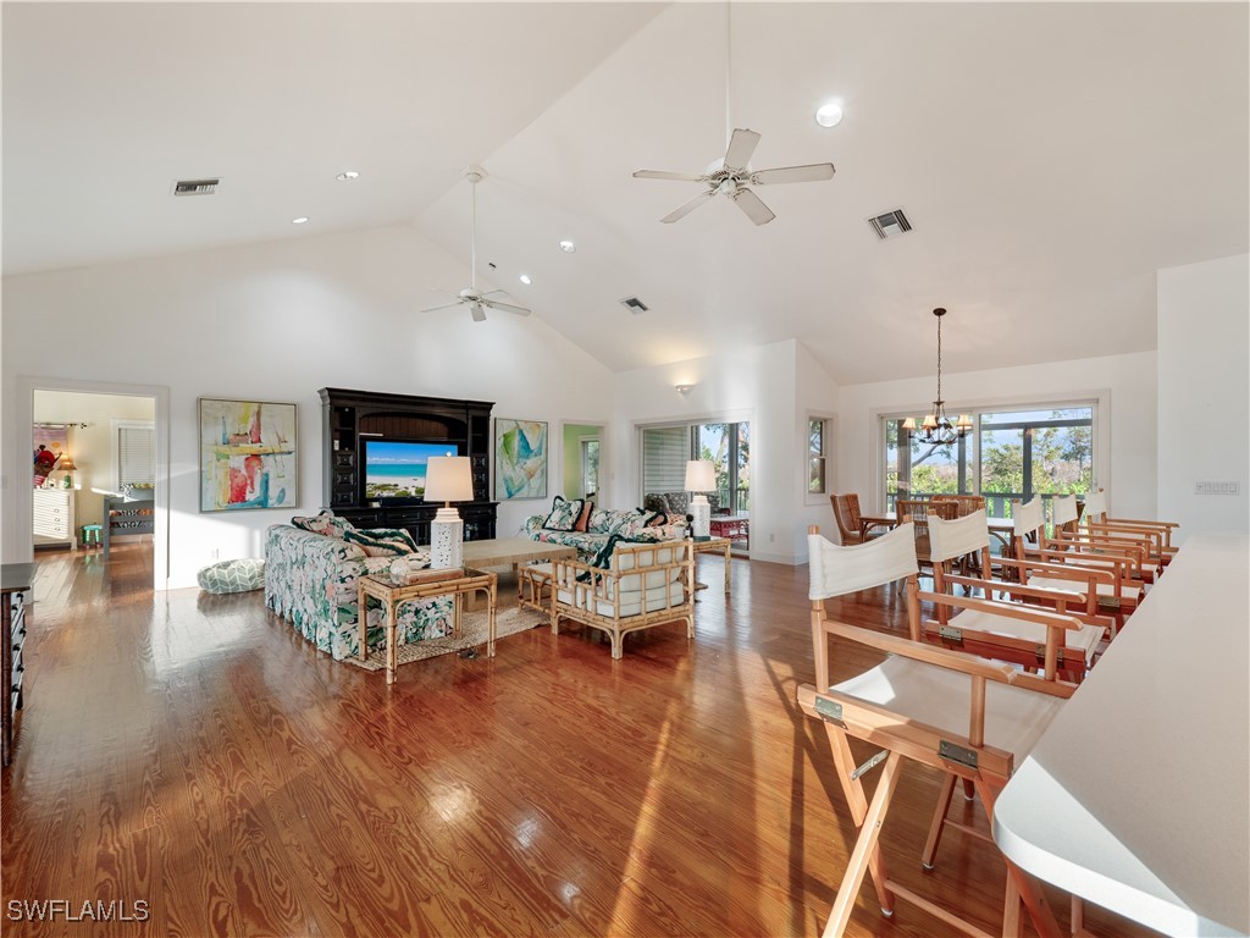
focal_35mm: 14
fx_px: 506
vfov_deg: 85.7
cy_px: 469
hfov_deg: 102.1
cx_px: 625
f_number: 7.1
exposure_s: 1/6
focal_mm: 7
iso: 200
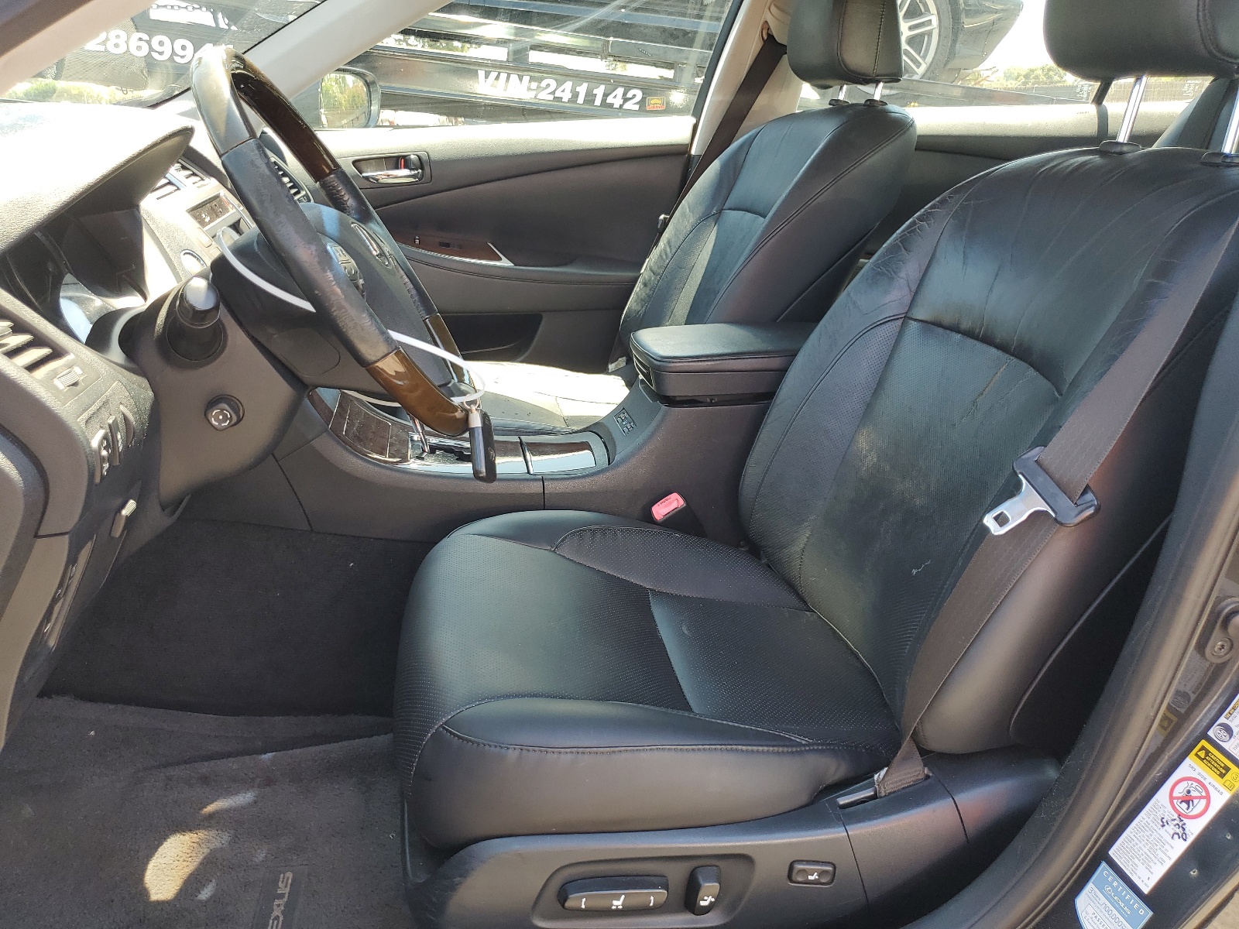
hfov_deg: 67.3
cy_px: 464
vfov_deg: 53.1
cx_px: 620
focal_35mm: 26
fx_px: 931
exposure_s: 1/189
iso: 50
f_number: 1.5
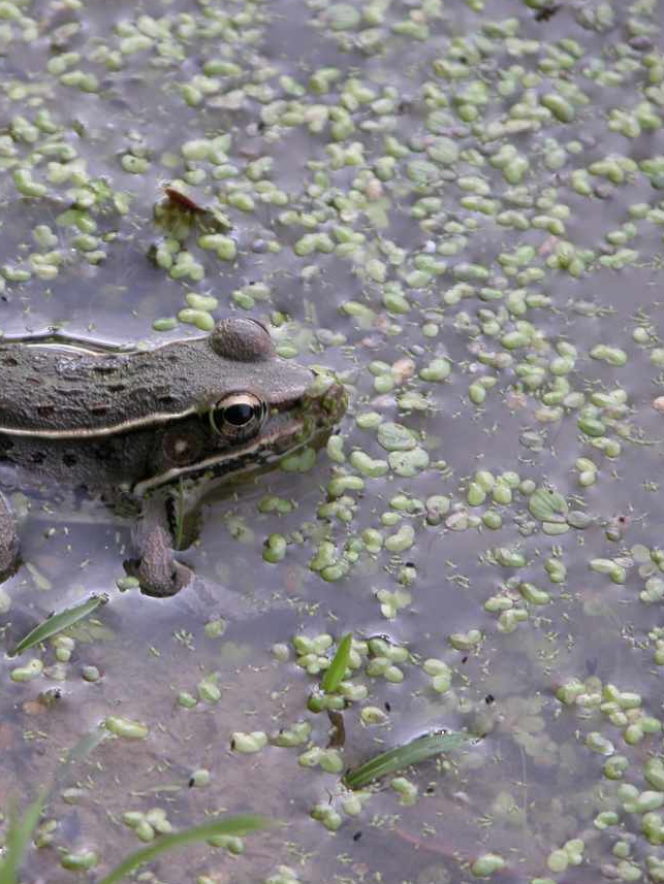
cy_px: 484
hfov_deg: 3.6
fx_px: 10688
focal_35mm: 418
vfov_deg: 4.7
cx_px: 56
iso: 100
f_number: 4.2
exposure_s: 1/141
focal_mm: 71.2
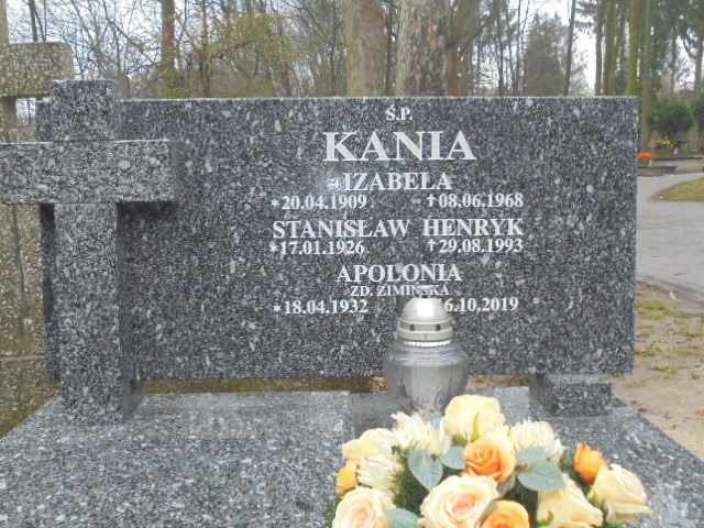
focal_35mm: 43
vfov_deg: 33.6
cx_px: 352
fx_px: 875
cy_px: 264
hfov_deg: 43.9
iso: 250
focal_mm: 7.8
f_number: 4.5
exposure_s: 1/30
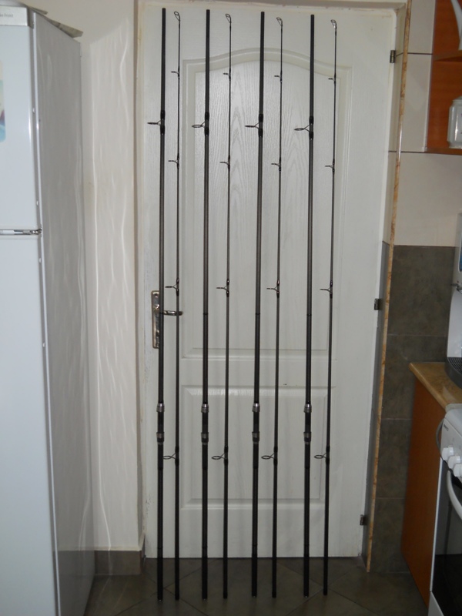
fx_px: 730
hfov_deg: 35.1
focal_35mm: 41
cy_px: 308
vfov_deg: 45.8
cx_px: 231
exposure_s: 1/30
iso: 200
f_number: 3.1
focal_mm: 6.72
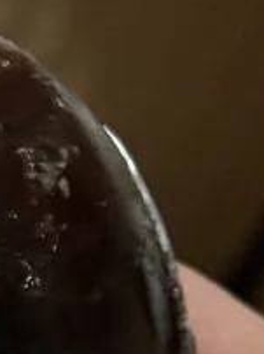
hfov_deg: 4.3
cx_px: -224
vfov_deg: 5.7
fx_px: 3495
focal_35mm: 343
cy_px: 557
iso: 640
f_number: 1.78
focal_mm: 6.76
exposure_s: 1/30
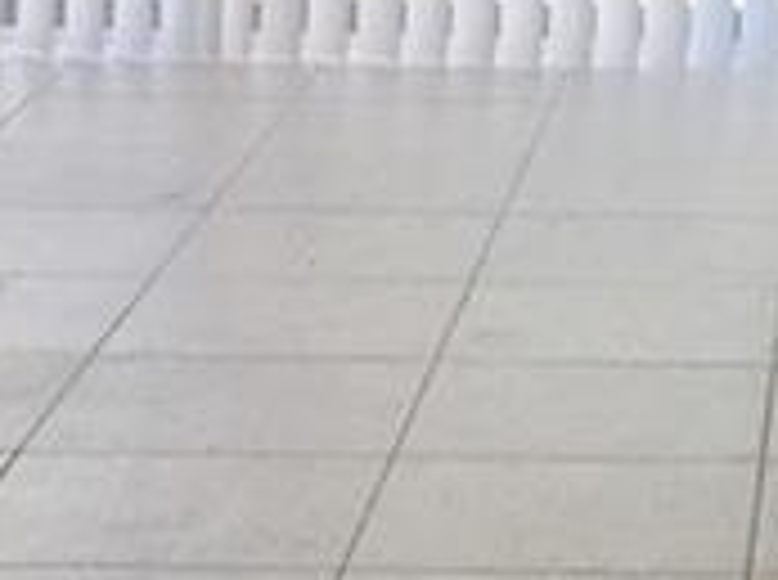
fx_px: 4127
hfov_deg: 10.5
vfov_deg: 7.8
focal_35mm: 184
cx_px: 1034
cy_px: -490
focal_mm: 3.3
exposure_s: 1/30
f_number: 2.4
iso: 40
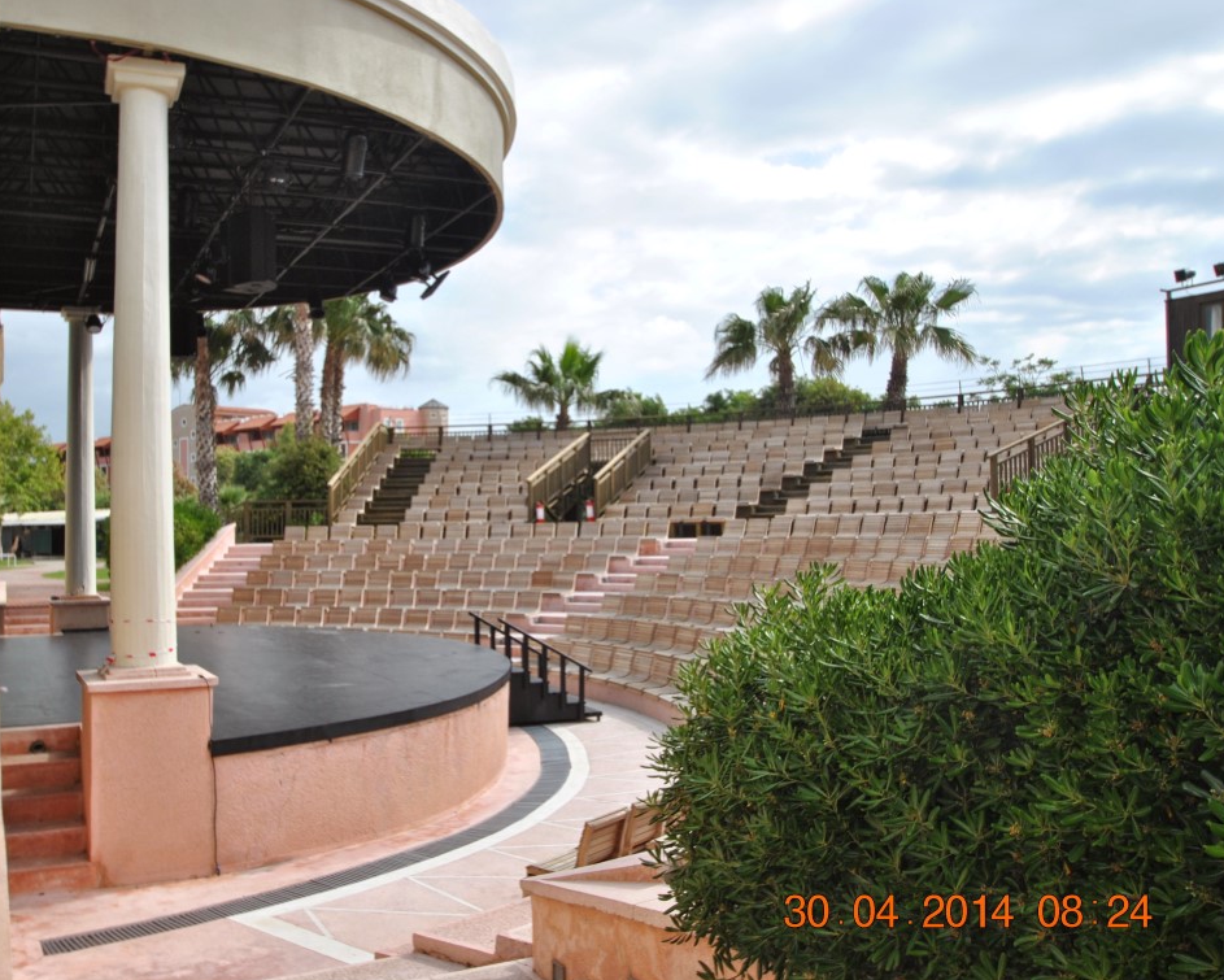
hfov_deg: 54.7
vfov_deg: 45.1
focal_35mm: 33
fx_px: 1180
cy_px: 488
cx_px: 550
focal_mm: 19
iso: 100
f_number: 8
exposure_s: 1/200
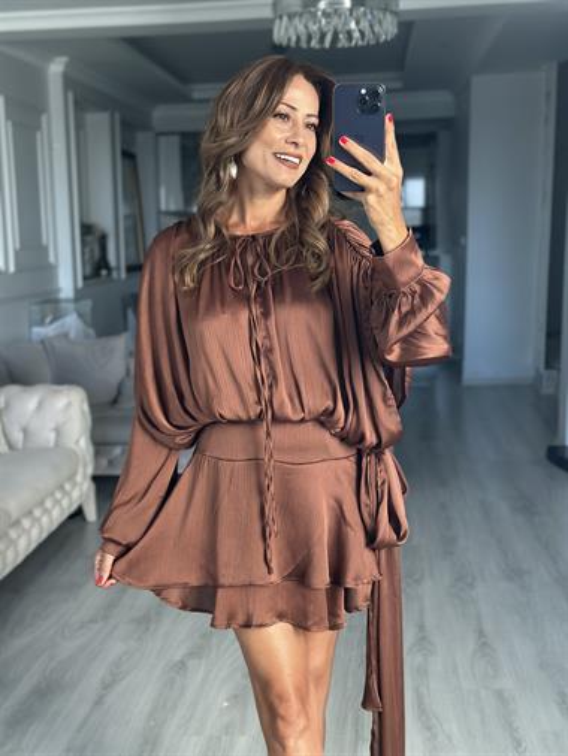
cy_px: 378
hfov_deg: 30.3
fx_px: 1049
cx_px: 284
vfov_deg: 39.6
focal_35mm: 48
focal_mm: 6.86
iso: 80
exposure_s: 1/121
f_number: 1.78
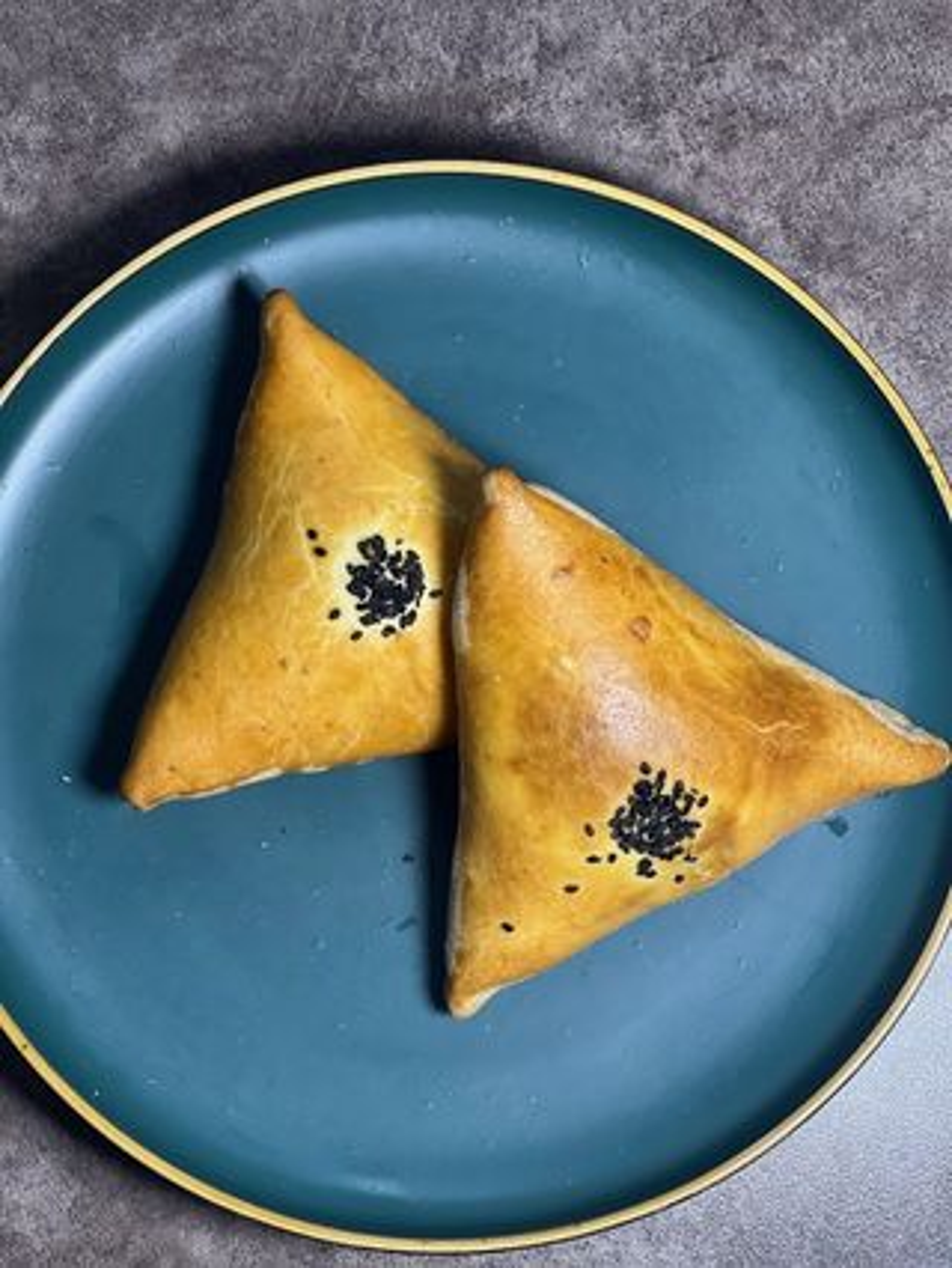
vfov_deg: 25.3
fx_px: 2821
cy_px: 634
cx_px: 476
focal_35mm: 77
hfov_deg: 19.2
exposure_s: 1/100
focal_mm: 9
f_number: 2.8
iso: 125
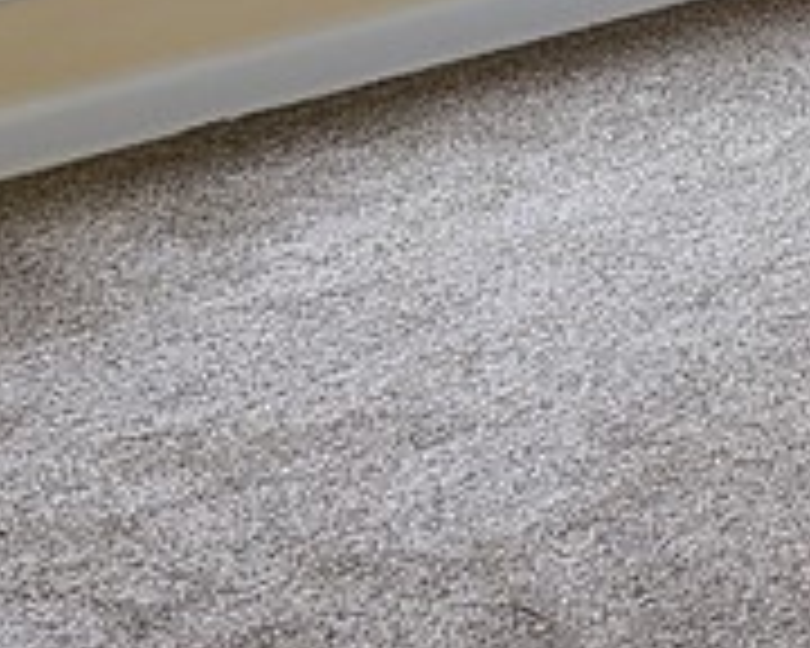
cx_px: 1827
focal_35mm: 144
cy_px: -684
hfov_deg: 11.5
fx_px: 3452
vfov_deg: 9.9
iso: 80
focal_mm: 5.4
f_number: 1.8
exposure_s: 1/59
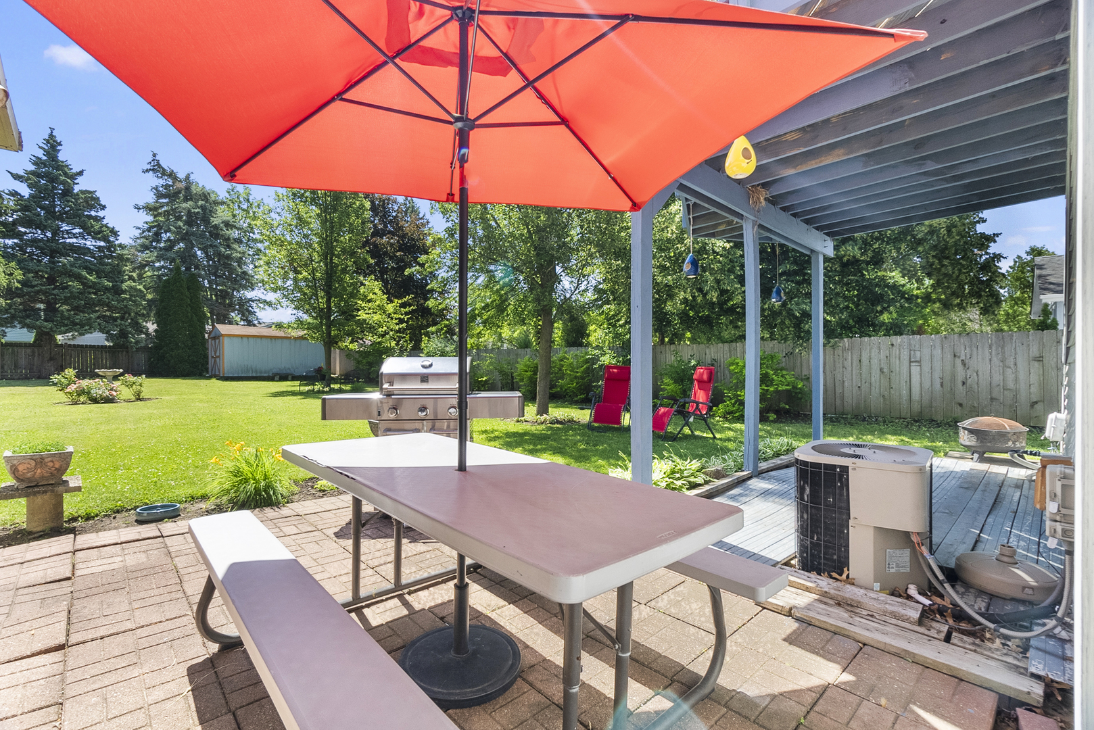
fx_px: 456
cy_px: 365
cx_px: 547
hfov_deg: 100.4
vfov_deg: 77.4
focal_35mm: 15
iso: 500
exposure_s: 1/30
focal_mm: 10
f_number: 9
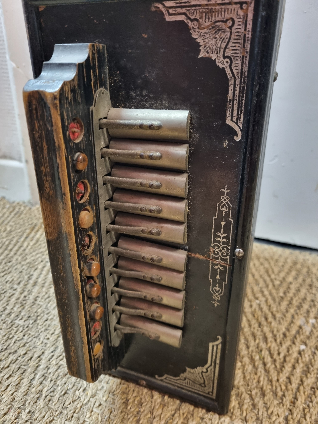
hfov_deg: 53.1
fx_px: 318
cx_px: 159
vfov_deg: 67.3
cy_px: 212
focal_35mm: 26
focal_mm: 5.4
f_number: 1.8
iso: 500
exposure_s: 1/25
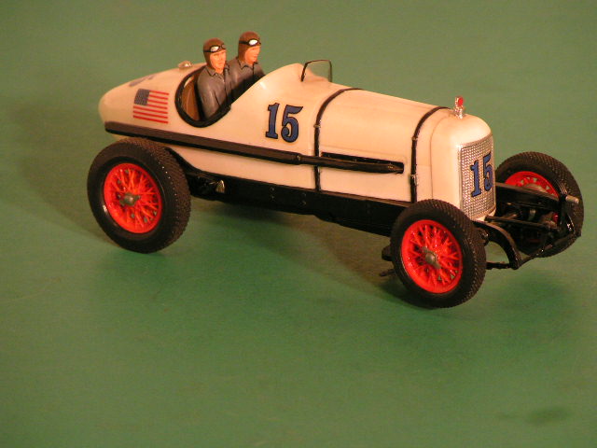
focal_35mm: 311
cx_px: 298
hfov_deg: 6.4
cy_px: 224
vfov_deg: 4.8
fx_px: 5364
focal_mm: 47.6
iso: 200
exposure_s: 1/200
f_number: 3.5
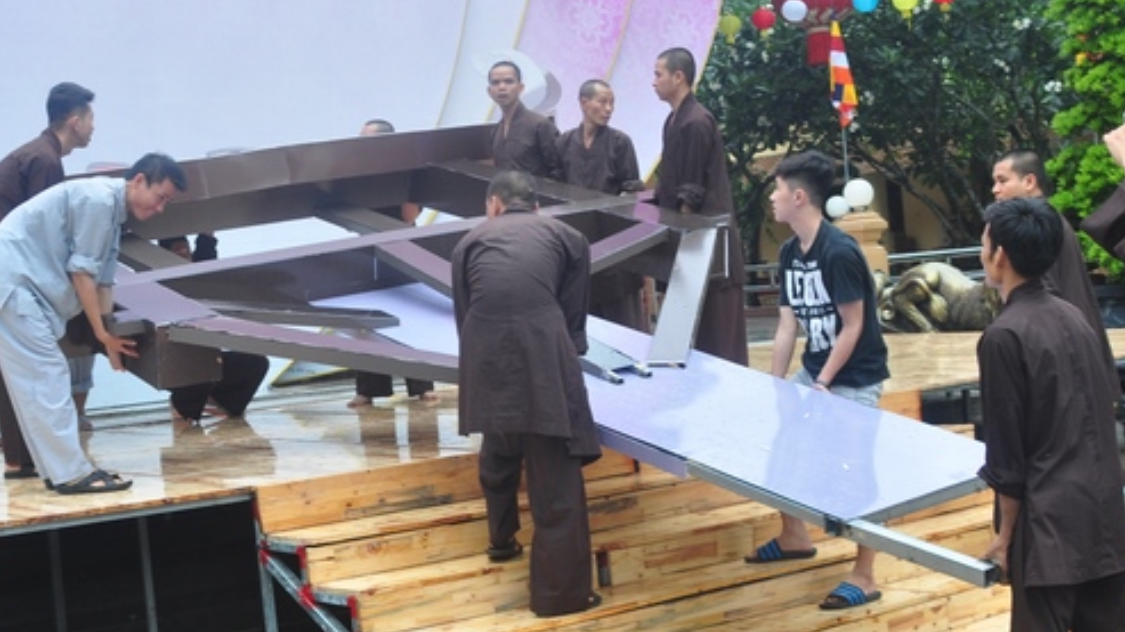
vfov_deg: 20.7
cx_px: 463
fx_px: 1730
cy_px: 258
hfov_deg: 35.9
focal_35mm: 58
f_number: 5.6
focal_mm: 28
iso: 320
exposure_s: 1/100
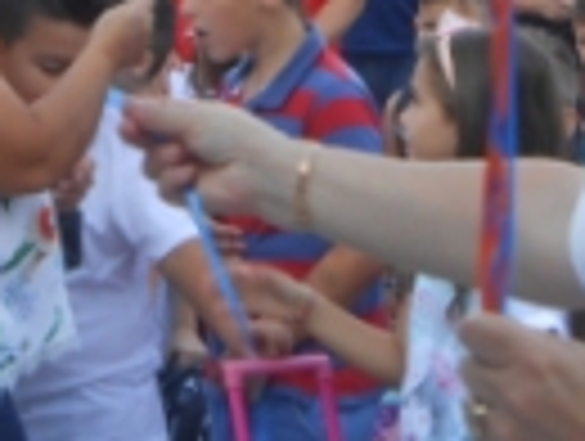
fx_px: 4724
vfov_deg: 5.3
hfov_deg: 7.0
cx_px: -86
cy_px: -90
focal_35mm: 279
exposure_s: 1/60
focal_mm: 14.5
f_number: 6.6
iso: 80
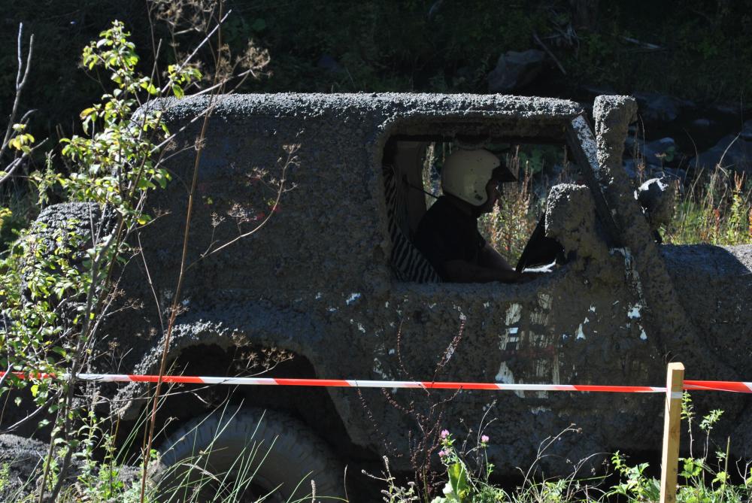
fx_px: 1725
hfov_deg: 24.6
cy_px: 252
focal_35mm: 82
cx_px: 376
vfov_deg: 16.6
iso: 100
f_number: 8
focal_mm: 55
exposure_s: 1/100
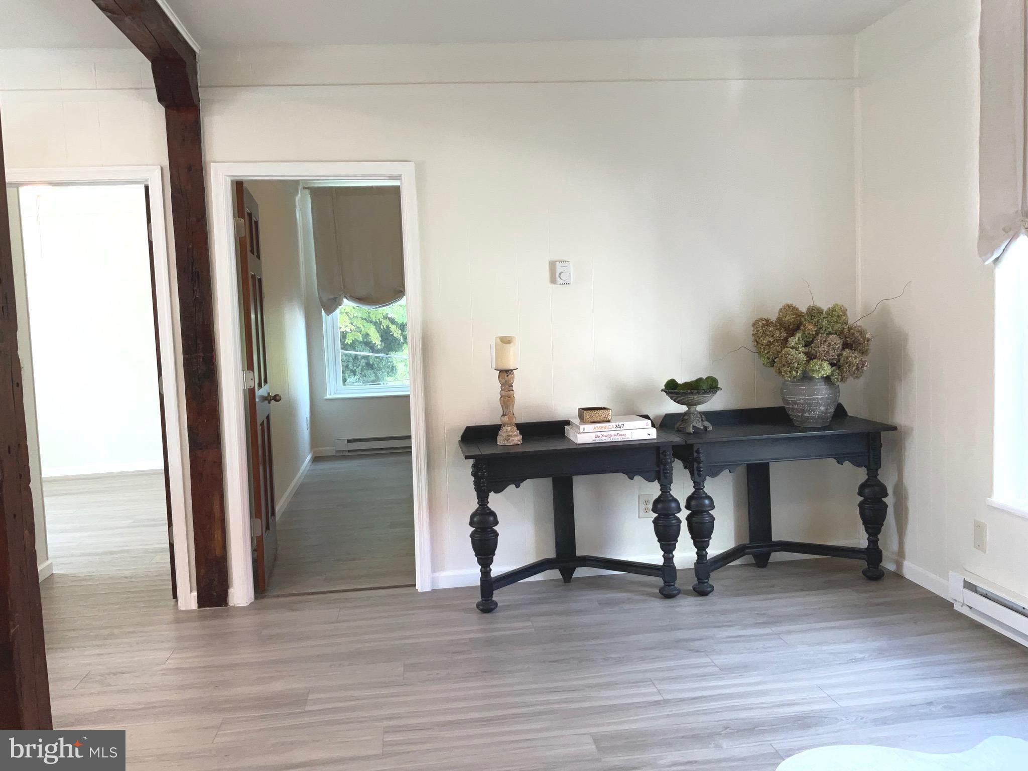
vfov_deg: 48.2
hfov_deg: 61.7
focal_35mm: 29
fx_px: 861
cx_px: 514
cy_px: 386
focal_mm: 3
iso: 25
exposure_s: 1/60
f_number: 1.8
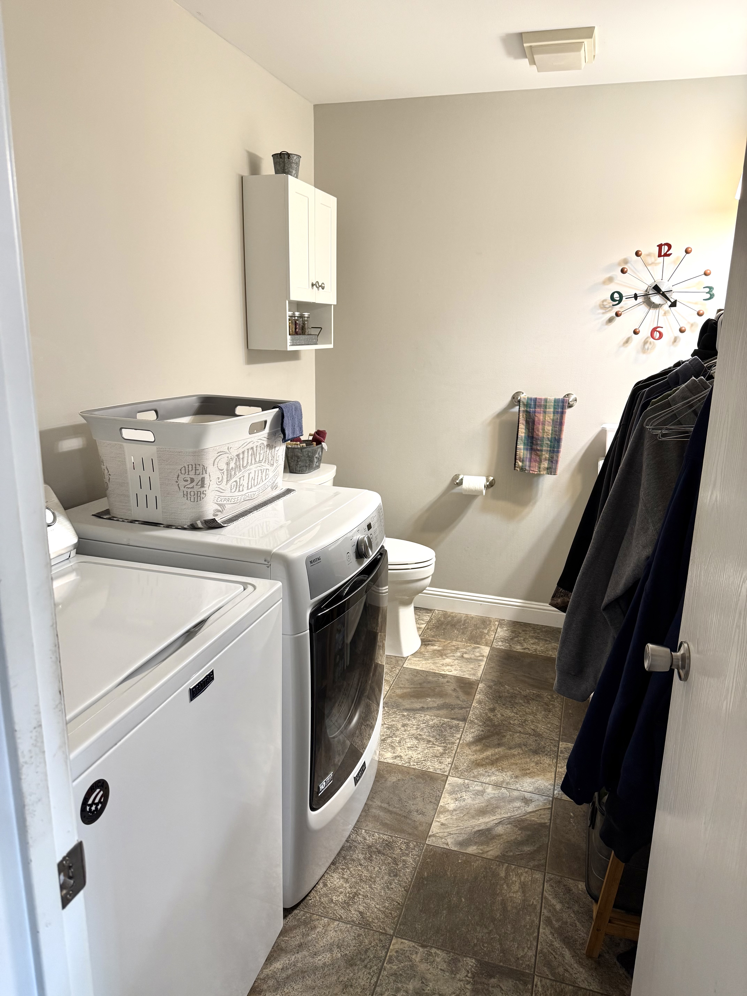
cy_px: 498
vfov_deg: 71.6
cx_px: 374
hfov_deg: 56.8
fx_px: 691
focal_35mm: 24
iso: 125
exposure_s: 1/60
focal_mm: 6.76
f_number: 1.78
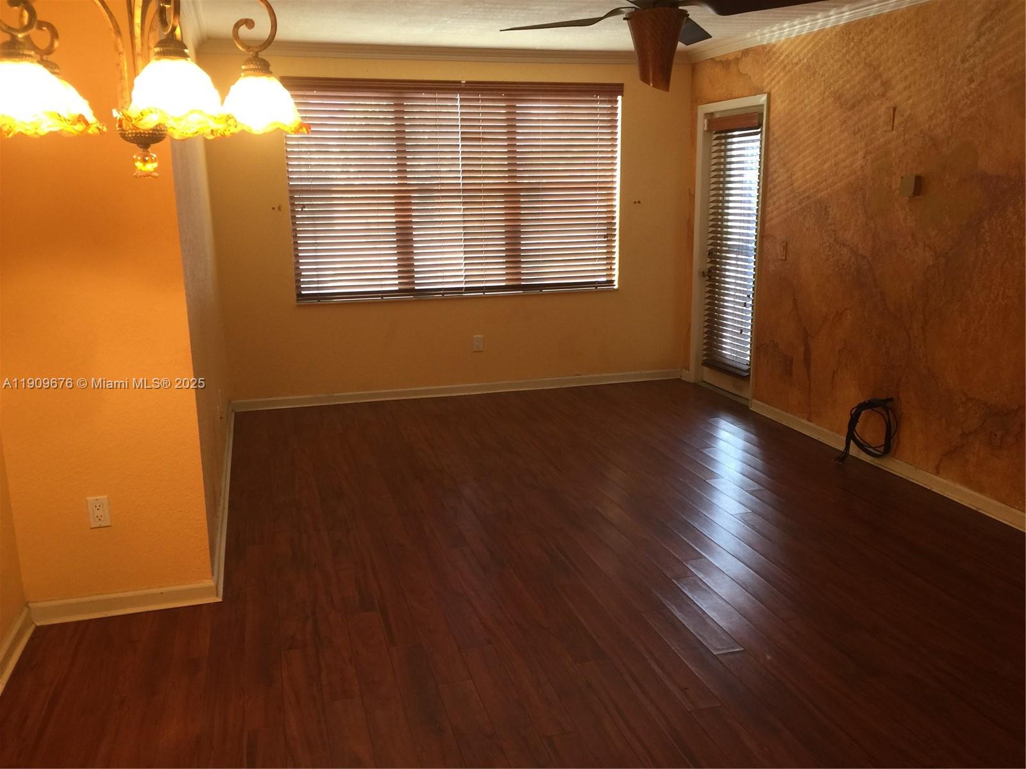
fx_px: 860
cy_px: 384
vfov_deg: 48.2
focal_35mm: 29
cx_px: 513
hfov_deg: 61.7
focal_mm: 4.15
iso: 50
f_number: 2.2
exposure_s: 1/30
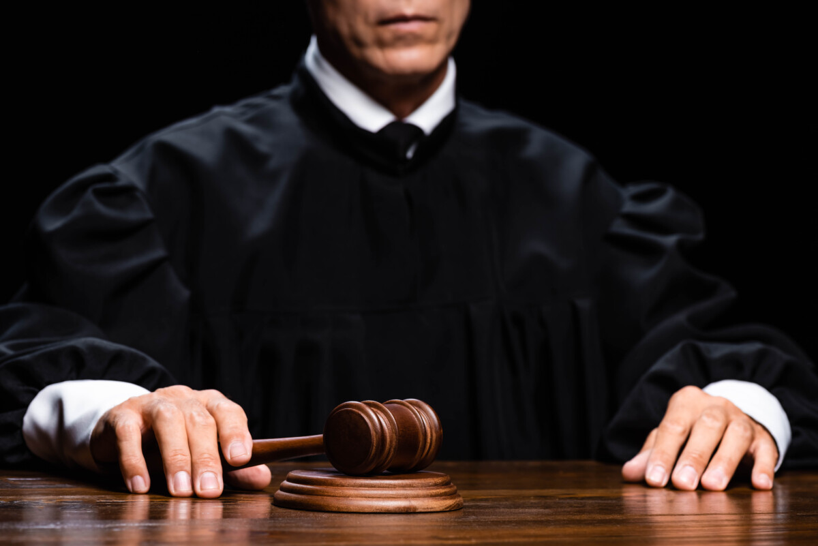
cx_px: 409
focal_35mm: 105
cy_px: 273
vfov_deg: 13.1
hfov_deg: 19.4
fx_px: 2387
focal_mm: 105
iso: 100
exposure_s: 1/200
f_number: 9
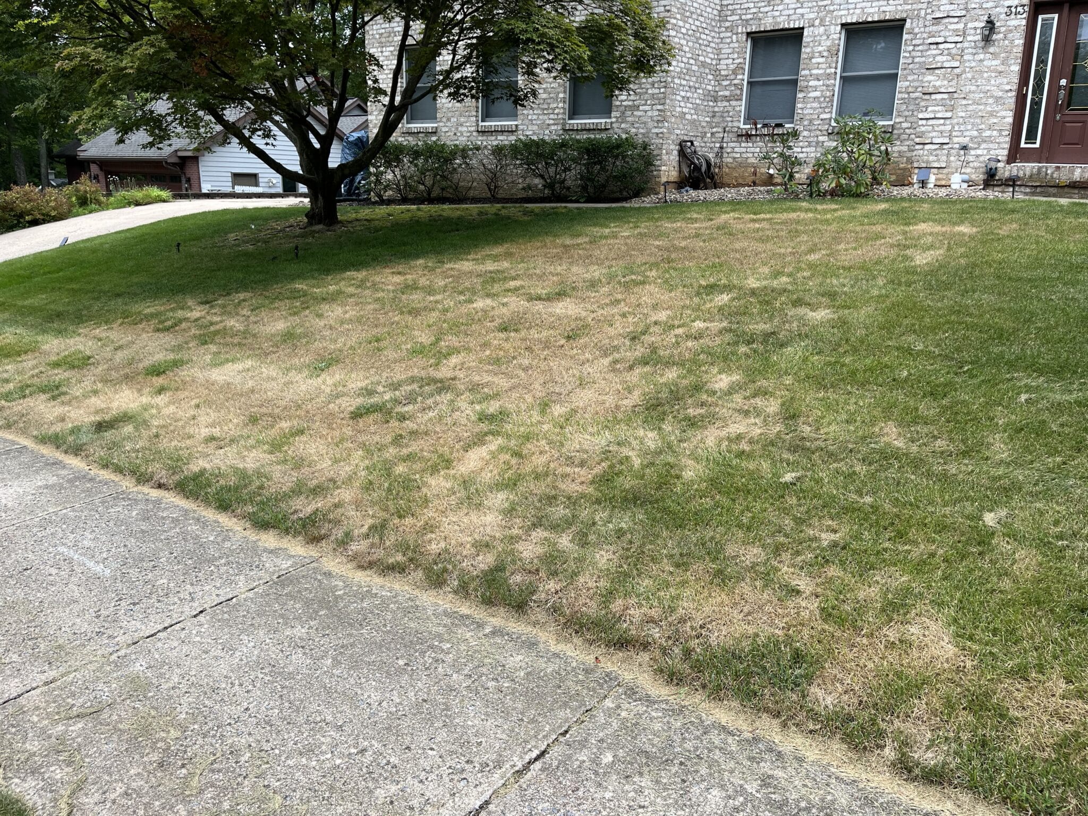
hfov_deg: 67.3
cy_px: 408
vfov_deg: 53.1
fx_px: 817
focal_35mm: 26
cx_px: 544
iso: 50
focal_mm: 5.1
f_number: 1.6
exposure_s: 1/635
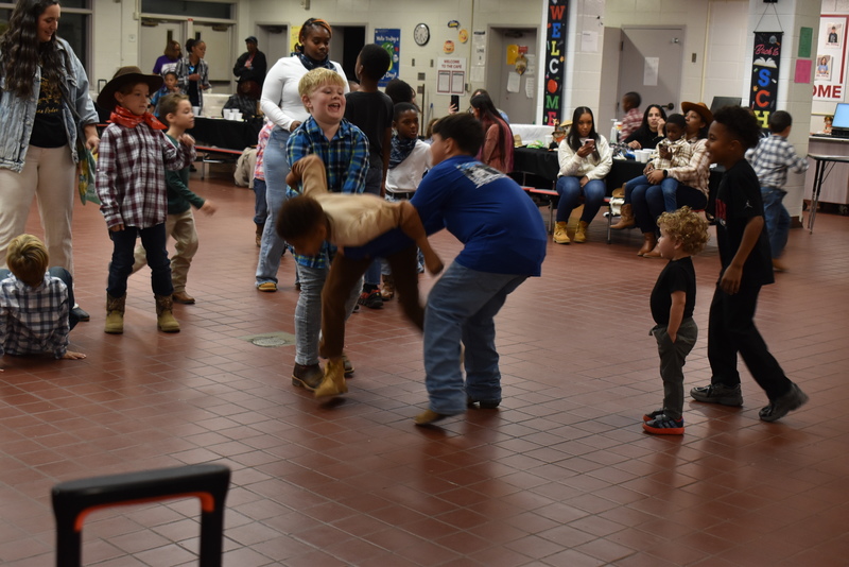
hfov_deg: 37.8
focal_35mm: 52
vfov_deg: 25.8
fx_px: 1239
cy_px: 284
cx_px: 424
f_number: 7.1
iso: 1000
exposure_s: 1/60
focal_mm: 35
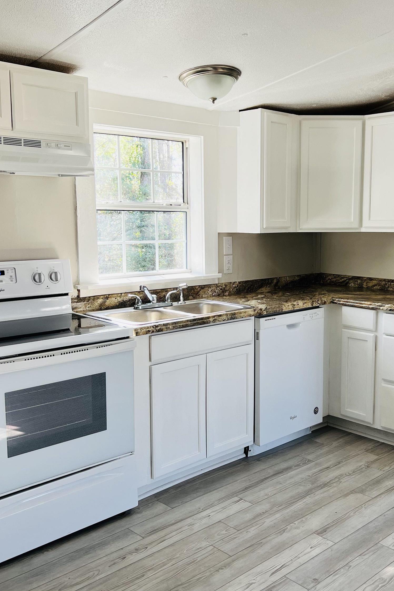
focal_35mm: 37
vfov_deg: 51.9
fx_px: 607
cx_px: 265
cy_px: 299
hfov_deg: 35.6
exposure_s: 1/166
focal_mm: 5.7
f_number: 1.5
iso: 50
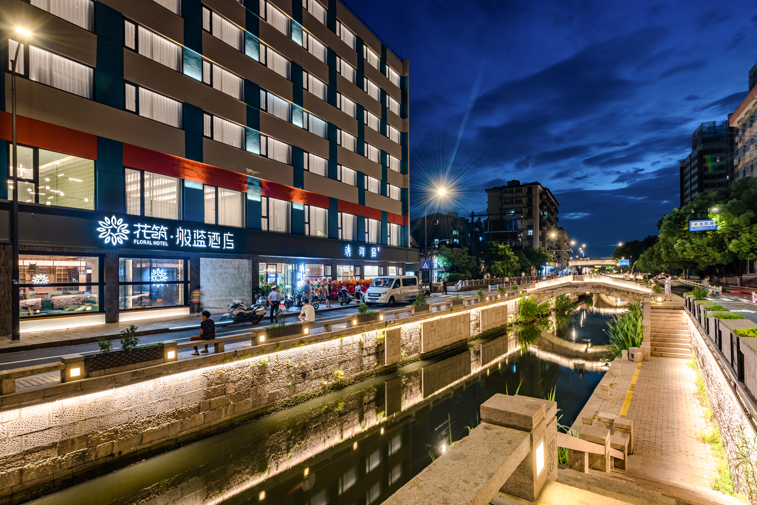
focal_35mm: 19
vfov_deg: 64.6
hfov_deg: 86.9
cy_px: 252
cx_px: 378
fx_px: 400
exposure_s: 1/2.5
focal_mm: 19
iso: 100
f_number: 10
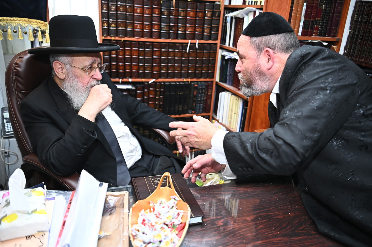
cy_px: 125
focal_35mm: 31
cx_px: 192
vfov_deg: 42.3
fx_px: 320
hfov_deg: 60.3
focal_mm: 30
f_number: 2.8
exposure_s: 1/100
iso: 250
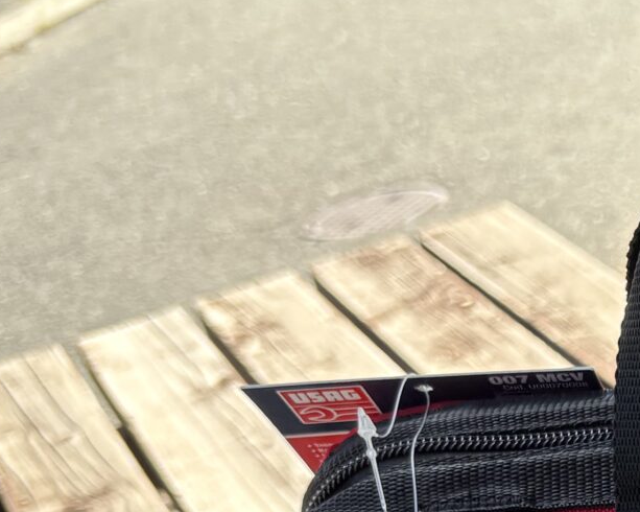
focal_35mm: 106
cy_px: 664
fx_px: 2007
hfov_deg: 16.1
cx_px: 1037
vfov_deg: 14.0
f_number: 1.6
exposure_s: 1/591
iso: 64
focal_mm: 5.96
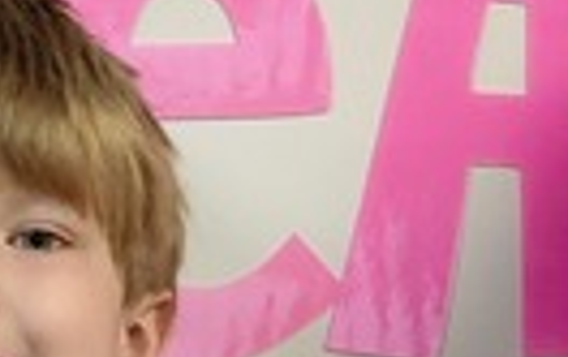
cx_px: -189
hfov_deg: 10.0
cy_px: 744
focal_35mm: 205
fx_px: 3179
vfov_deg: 6.2
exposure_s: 1/60
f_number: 1.8
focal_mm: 4.69
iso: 250
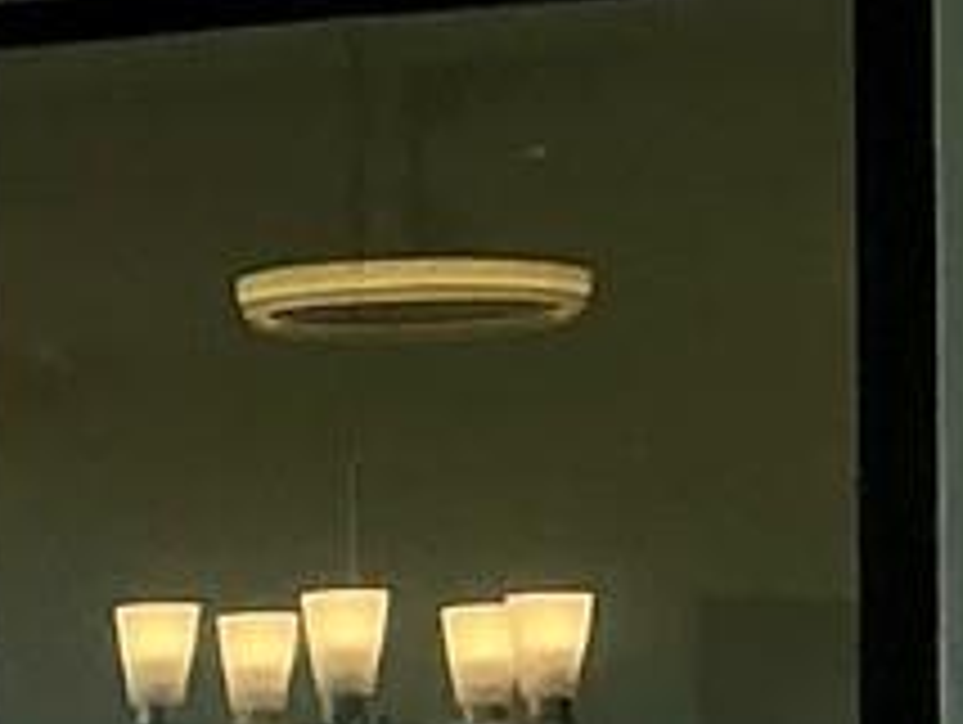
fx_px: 5821
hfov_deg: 7.8
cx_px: -2264
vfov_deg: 7.0
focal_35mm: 209
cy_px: 1111
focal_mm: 3
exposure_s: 1/1342
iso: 25
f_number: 1.8
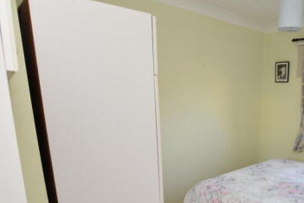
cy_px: 158
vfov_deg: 44.4
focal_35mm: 28
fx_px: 236
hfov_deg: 60.7
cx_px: 239
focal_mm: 10
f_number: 5
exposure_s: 1/100
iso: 800
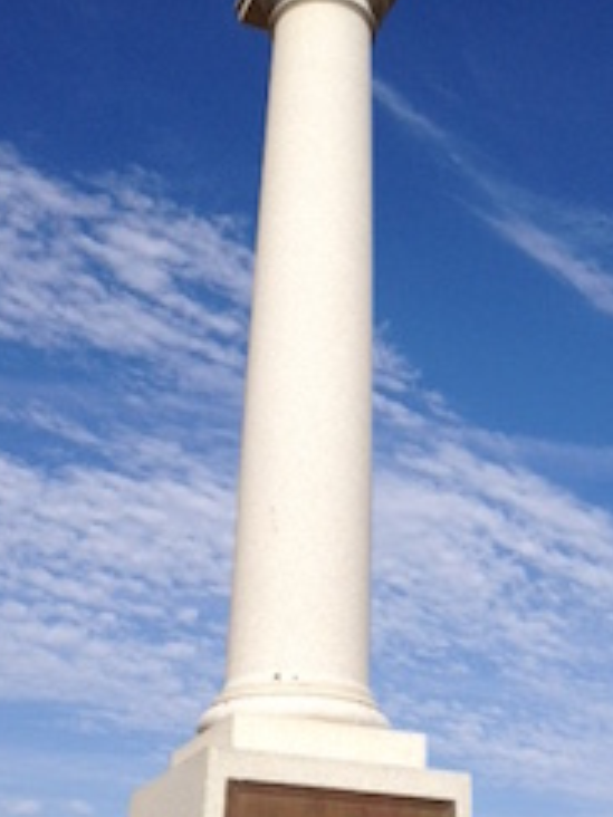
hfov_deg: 23.6
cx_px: 362
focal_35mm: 62
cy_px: 419
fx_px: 1464
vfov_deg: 31.2
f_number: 2.4
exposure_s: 1/2907
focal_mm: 4.28
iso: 50
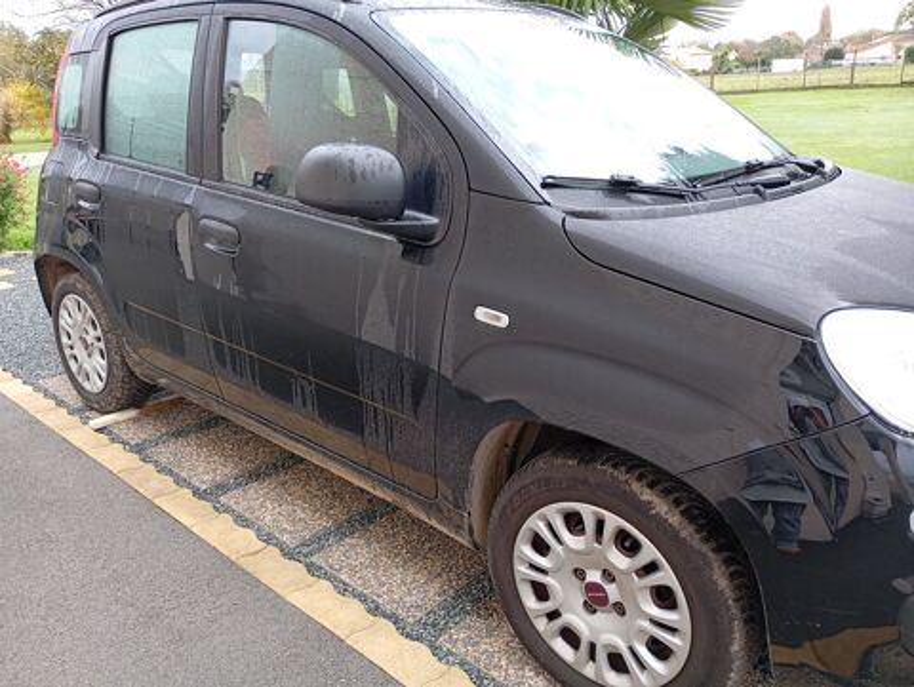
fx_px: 740
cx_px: 457
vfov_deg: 49.8
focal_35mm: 28
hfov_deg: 63.4
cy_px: 344
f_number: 1.8
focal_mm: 4.27
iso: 178
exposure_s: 1/50
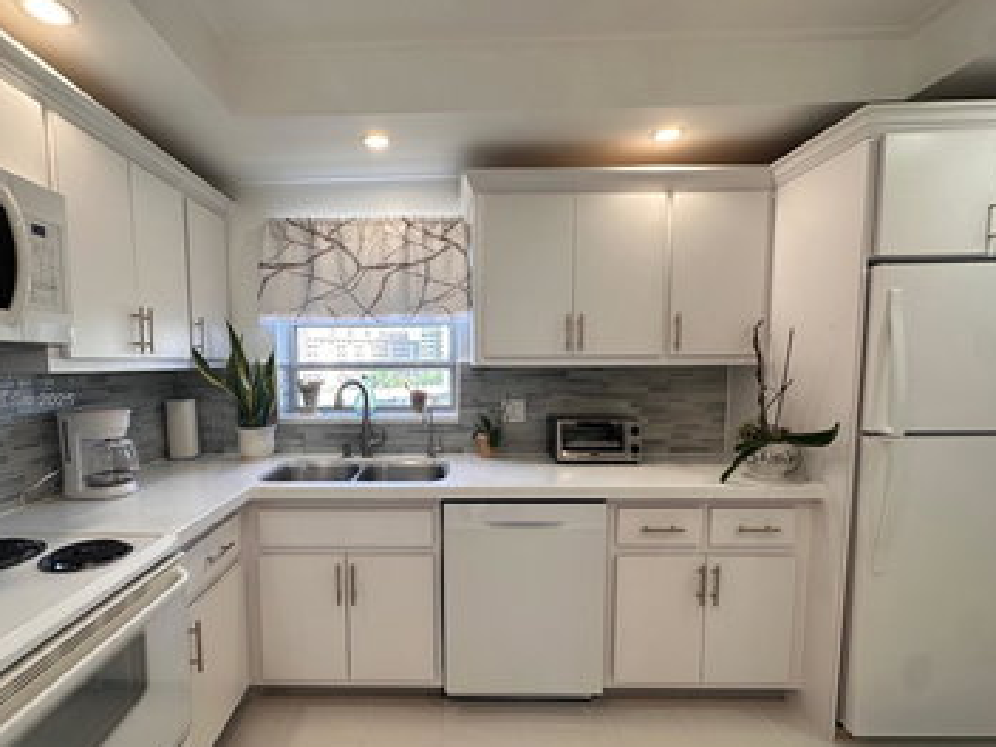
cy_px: 402
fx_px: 489
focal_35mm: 17
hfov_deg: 90.6
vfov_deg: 74.6
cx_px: 437
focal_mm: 2.22
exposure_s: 1/120
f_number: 2.2
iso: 50
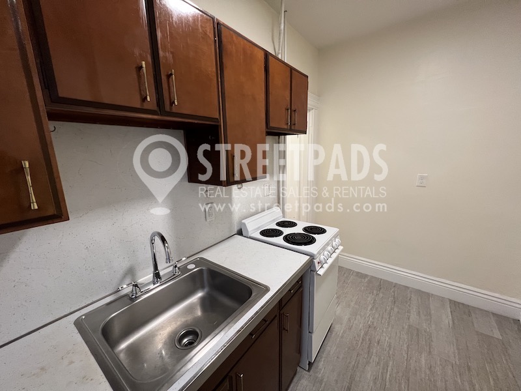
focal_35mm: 13
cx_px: 260
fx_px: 196
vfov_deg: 89.9
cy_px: 196
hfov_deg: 106.2
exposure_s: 1/60
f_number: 1.8
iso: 200
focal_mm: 1.57
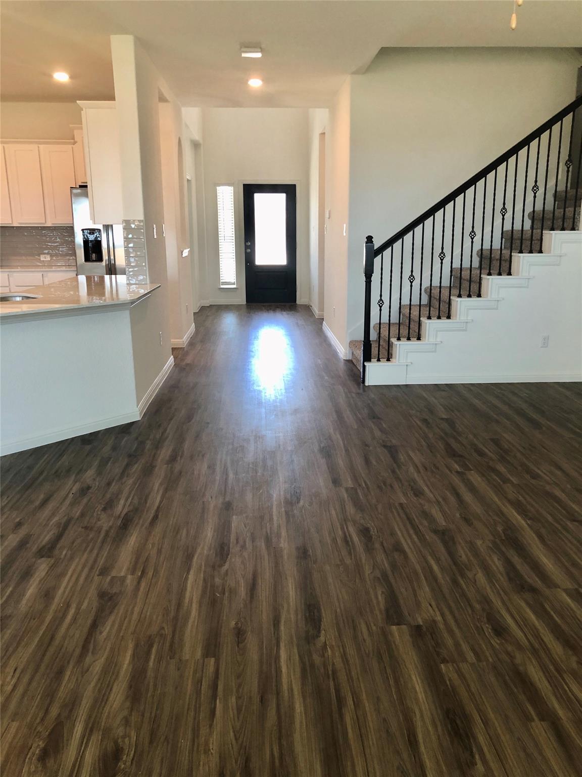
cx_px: 291
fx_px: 628
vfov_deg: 63.4
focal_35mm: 28
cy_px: 388
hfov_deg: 49.7
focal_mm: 4
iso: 40
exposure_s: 1/30
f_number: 1.8
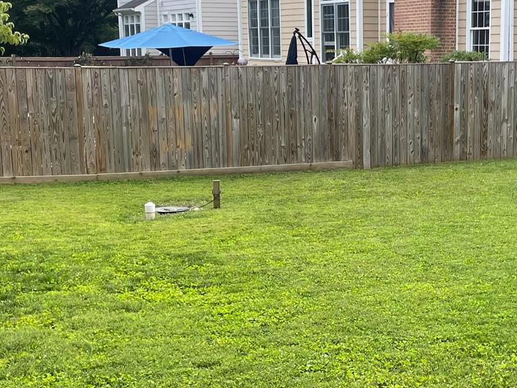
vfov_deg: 20.0
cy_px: 303
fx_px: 1090
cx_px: 401
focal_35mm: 73
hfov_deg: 26.3
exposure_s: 1/955
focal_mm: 4.2
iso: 32
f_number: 1.6
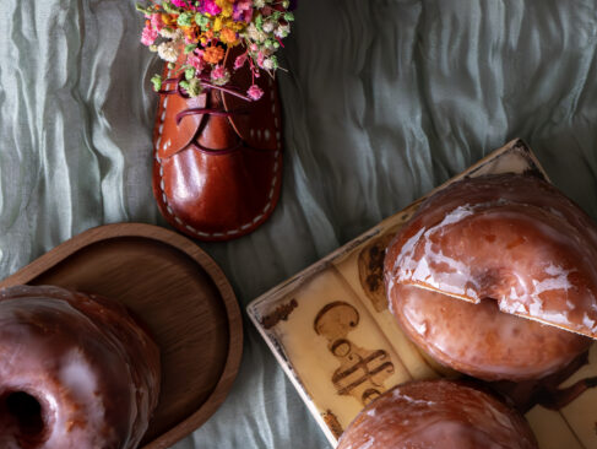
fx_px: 1260
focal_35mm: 73
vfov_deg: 20.2
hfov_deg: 26.6
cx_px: 259
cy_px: 259
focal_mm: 25
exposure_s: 1/100
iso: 3200
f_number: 5.6
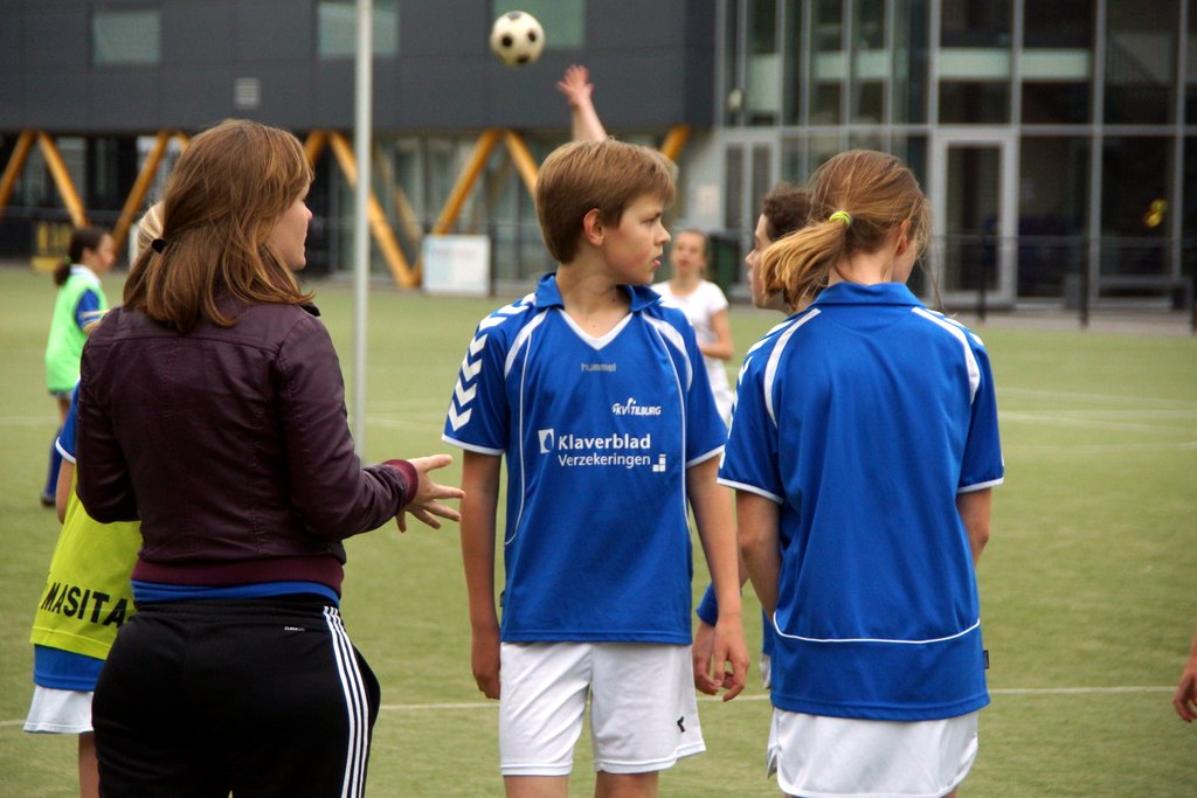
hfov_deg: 11.4
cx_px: 598
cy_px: 399
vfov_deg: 7.6
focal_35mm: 180
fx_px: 5985
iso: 800
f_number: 5.6
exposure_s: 1/1000
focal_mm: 120
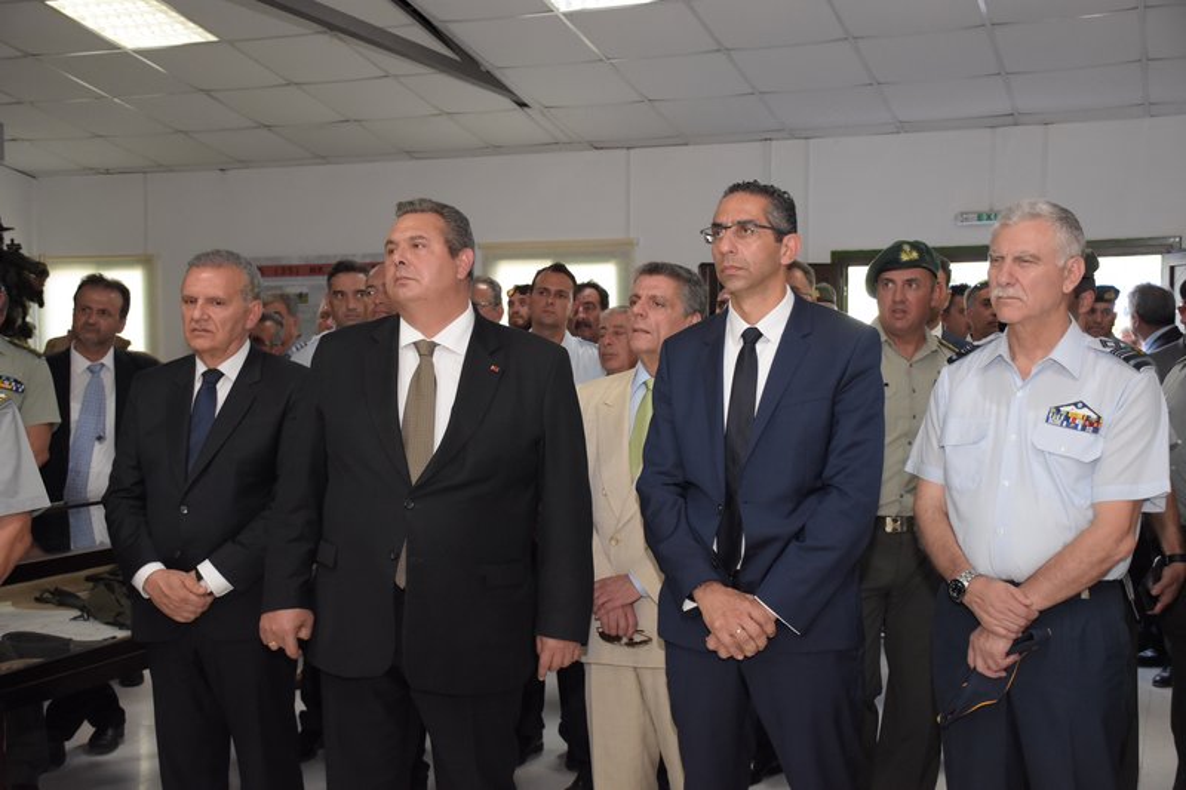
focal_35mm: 45
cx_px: 593
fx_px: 1482
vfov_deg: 29.9
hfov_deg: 43.6
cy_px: 395
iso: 2000
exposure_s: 1/320
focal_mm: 30
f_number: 4
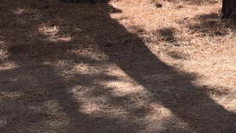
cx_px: 326
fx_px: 707
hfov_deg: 17.5
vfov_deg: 10.2
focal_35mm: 113
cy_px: -91
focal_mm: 4.15
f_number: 2.2
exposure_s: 1/641
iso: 25
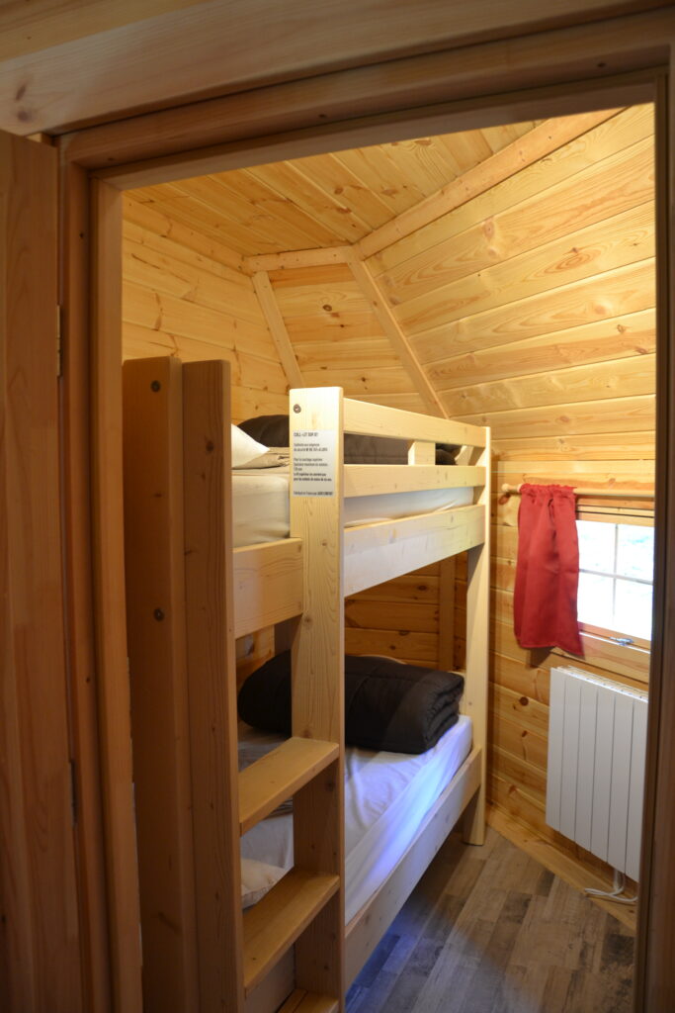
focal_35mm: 27
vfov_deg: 67.4
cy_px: 506
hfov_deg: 47.9
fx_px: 759
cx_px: 338
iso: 500
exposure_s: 1/15
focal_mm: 18
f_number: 3.5
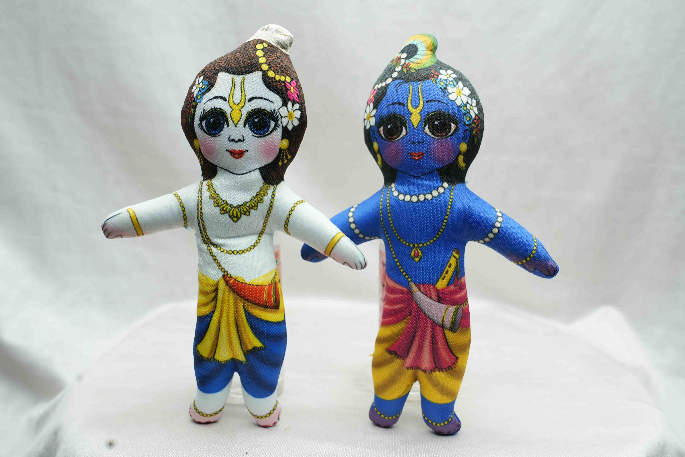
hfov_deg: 51.9
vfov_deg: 35.9
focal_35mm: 37
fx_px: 704
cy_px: 228
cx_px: 342
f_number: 7.1
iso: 320
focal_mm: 37
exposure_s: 1/50
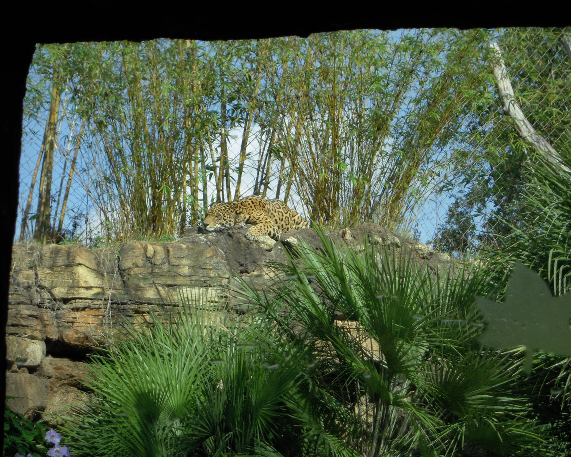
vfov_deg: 13.2
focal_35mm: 117
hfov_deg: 16.4
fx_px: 1977
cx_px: 270
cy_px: 228
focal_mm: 20
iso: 100
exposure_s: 1/250
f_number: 5.8
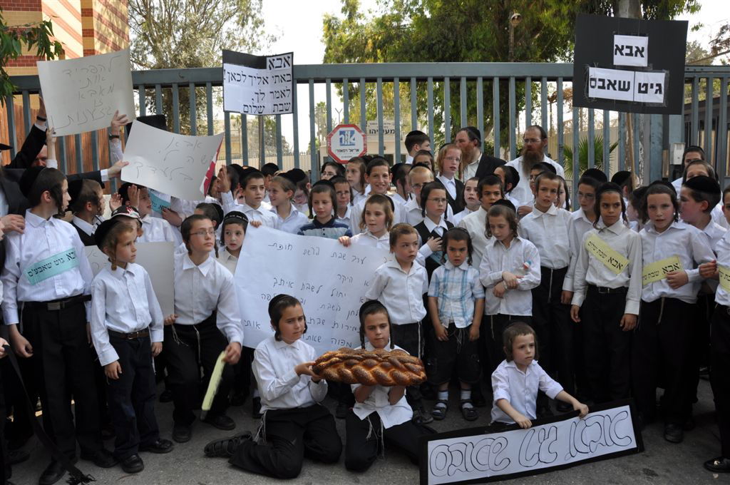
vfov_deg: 47.8
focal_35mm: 27
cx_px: 365
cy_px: 242
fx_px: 547
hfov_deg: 67.4
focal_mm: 18
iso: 200
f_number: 7.1
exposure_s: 1/200
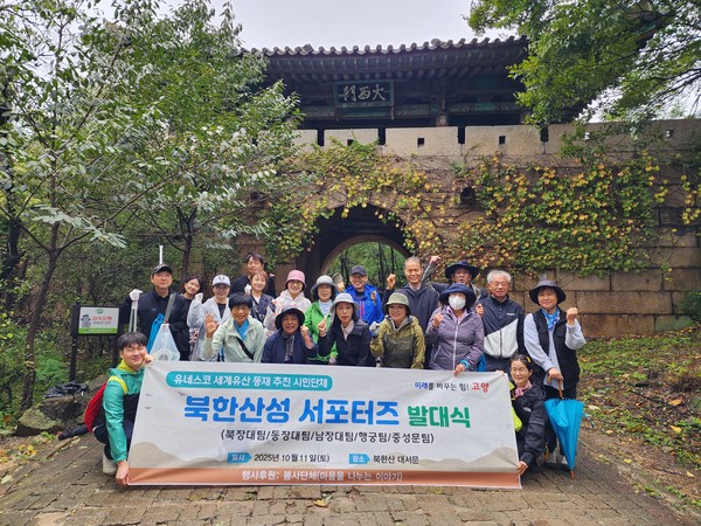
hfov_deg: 73.9
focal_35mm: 23
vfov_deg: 58.9
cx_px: 350
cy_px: 263
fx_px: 466
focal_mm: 6.4
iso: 50
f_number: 1.8
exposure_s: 1/120
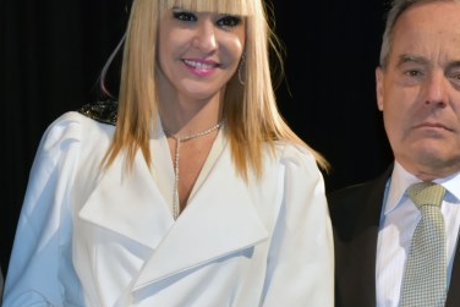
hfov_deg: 9.0
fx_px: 2927
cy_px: 254
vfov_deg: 6.0
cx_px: 139
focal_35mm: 229
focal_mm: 56
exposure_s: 1/250
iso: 800
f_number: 4.8
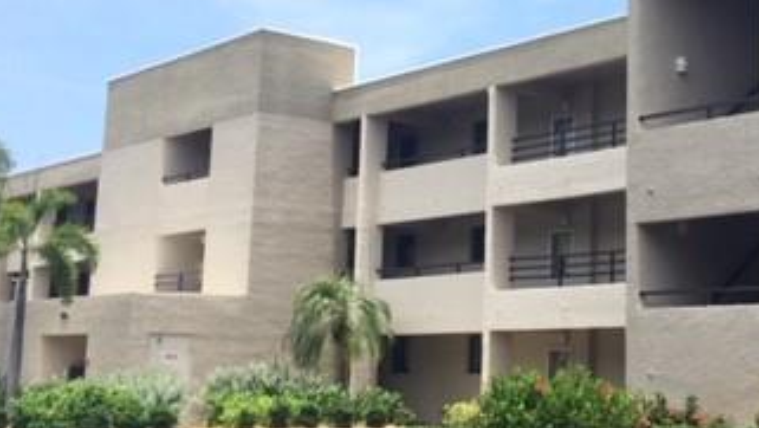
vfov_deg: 19.1
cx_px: 631
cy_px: 149
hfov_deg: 32.2
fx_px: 1269
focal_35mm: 63
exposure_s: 1/964
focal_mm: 4.15
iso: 32
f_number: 2.2
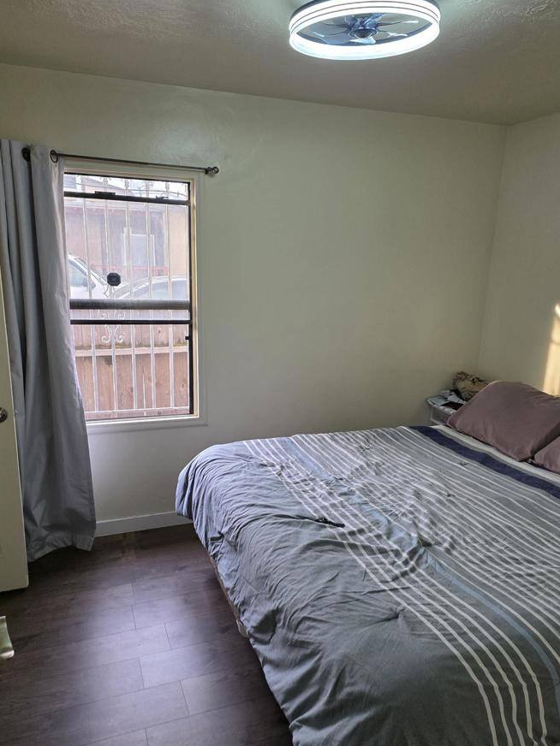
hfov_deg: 51.3
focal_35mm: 27
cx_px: 287
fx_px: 582
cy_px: 394
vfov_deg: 65.3
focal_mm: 6.3
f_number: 1.7
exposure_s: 1/120
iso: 200
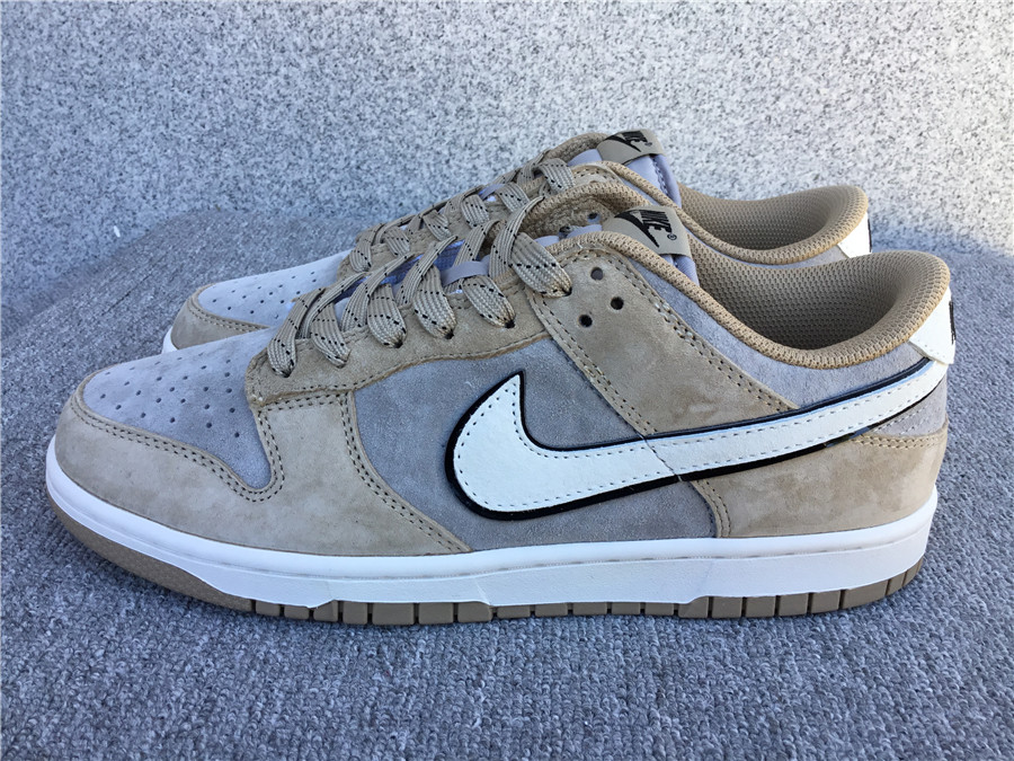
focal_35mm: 31
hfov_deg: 58.4
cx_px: 507
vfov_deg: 45.4
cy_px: 380
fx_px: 908
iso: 25
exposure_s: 1/103
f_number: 2.4
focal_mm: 3.3
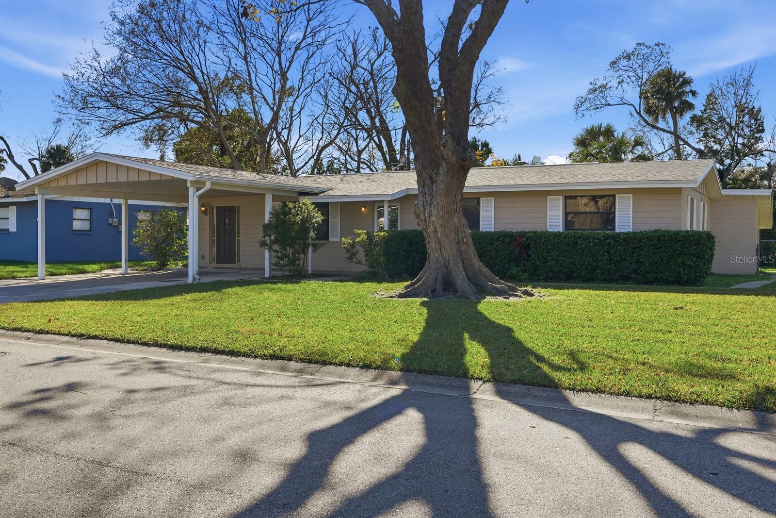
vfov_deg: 42.3
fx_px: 668
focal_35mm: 31
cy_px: 259
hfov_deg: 60.3
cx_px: 388
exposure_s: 1/8000
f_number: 4
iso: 160
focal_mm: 21
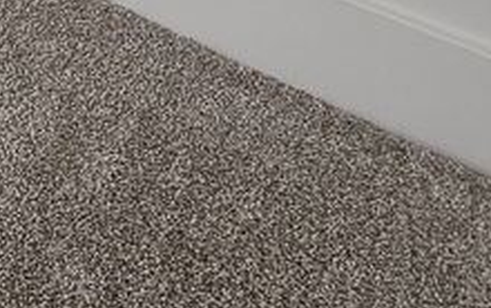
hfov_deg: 28.5
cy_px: -362
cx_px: -71
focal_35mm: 64
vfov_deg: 15.1
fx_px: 857
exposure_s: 1/120
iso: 64
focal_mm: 2.2
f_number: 2.2
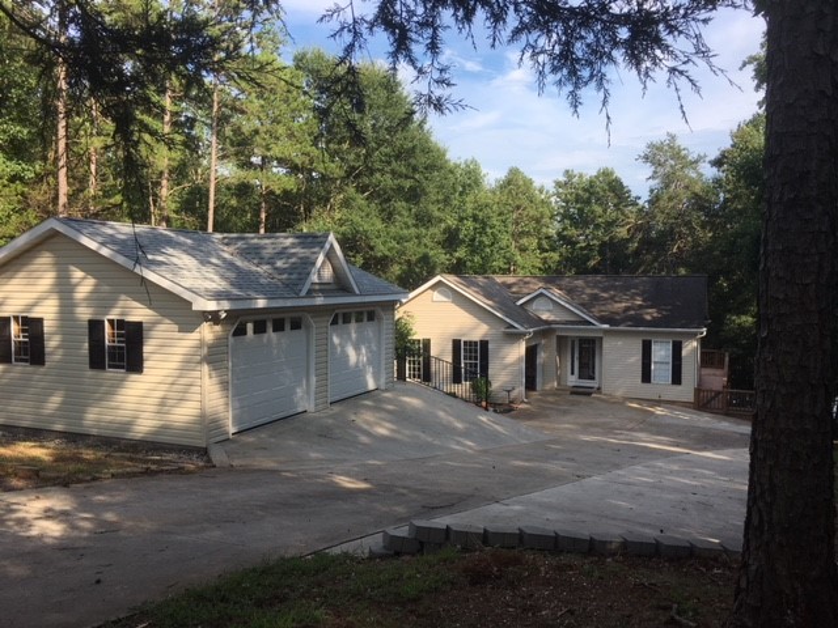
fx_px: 702
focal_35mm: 29
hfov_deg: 61.7
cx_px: 419
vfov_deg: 48.2
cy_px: 314
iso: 25
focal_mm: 4.15
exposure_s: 1/712
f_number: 2.2
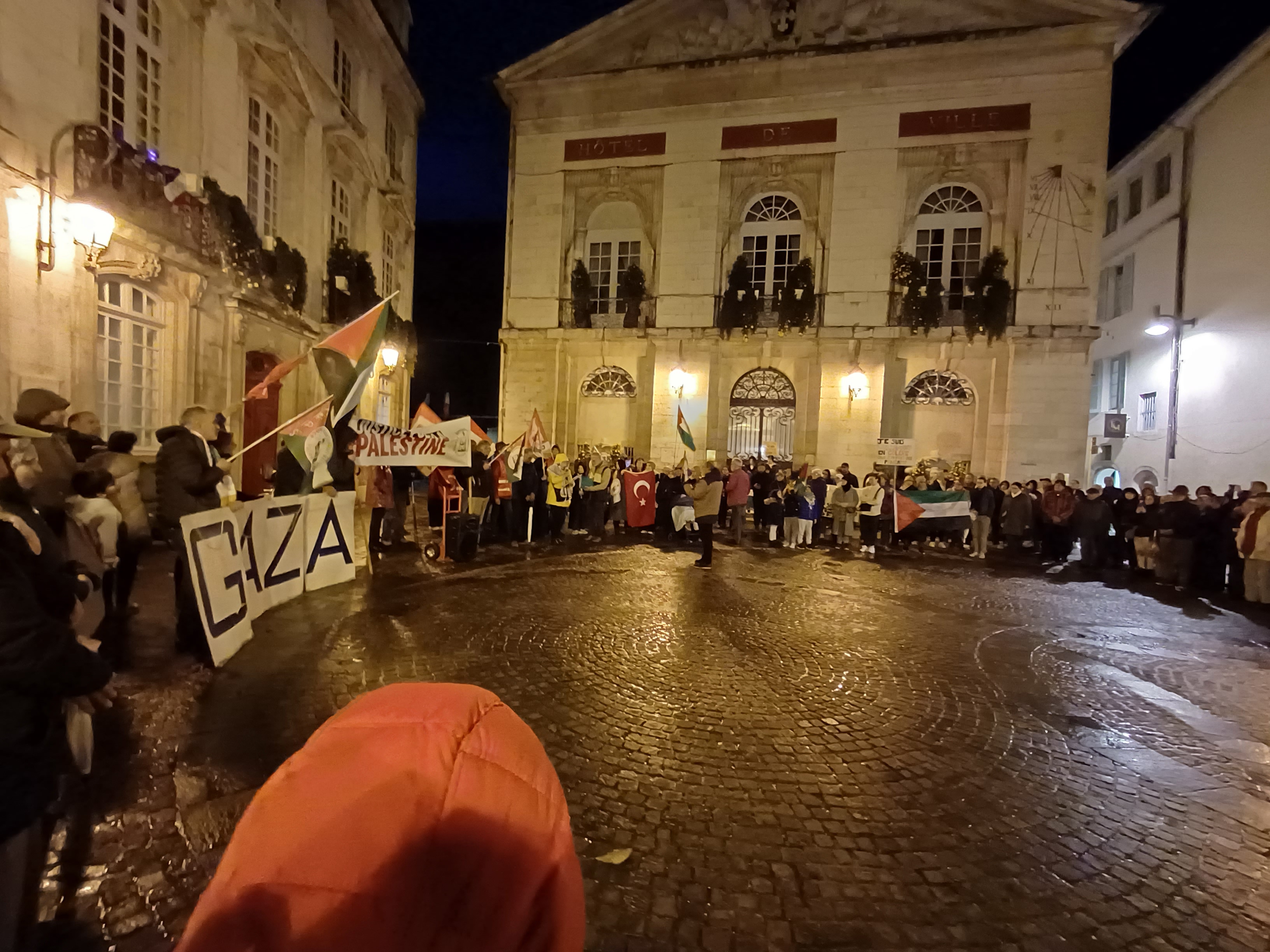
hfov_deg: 94.5
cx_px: 635
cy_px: 476
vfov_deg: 78.1
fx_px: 587
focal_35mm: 16
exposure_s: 1/14
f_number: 2.2
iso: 1250
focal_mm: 1.64
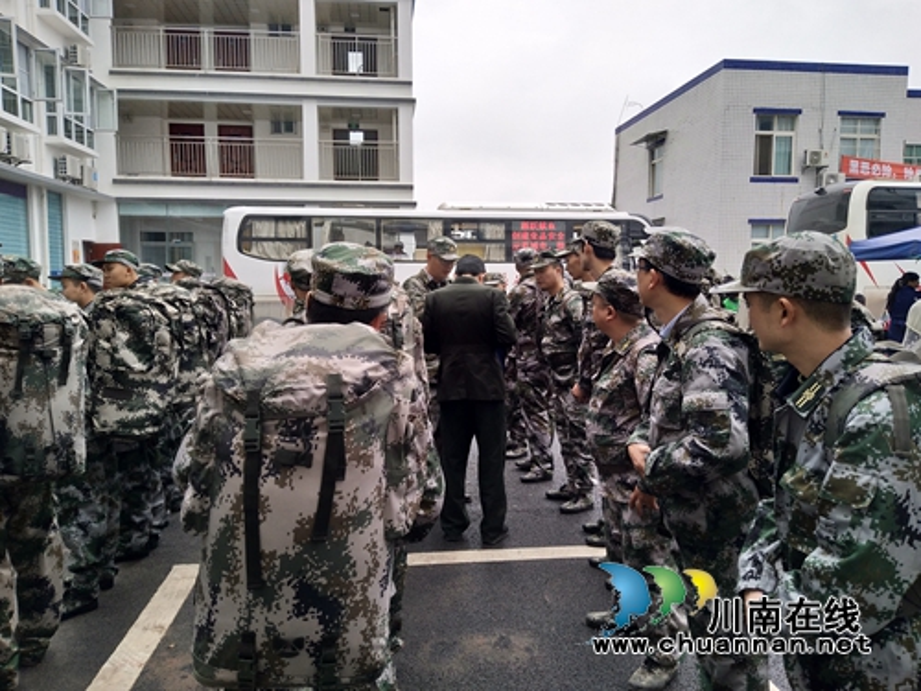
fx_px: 692
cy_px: 346
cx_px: 460
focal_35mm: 26
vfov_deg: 53.1
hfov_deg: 67.3
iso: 100
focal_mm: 3.88
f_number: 2
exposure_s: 1/942
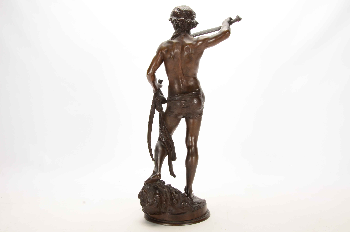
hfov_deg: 46.5
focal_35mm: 42
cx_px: 175
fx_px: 407
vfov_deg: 31.8
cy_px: 116
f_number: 14
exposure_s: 1/160
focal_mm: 28
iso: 200
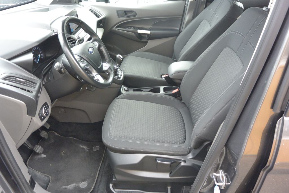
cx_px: 144
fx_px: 217
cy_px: 96
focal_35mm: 27
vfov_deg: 47.9
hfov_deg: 67.4
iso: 360
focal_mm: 10
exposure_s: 1/125
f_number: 3.5
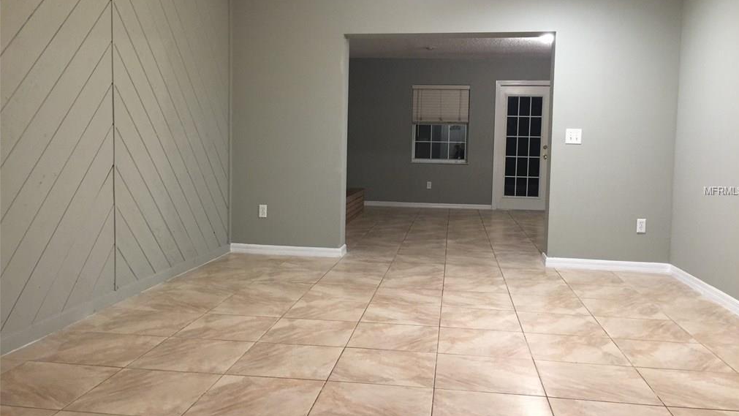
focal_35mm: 32
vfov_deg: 36.7
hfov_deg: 61.0
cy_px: 191
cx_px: 374
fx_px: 627
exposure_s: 1/15
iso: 100
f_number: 2.2
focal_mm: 4.15
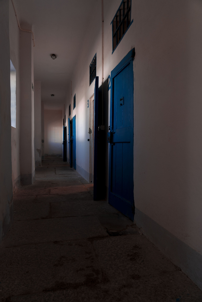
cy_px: 151
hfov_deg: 53.1
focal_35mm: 24
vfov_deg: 73.7
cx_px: 101
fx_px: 202
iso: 100
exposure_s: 1/80
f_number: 4
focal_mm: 24
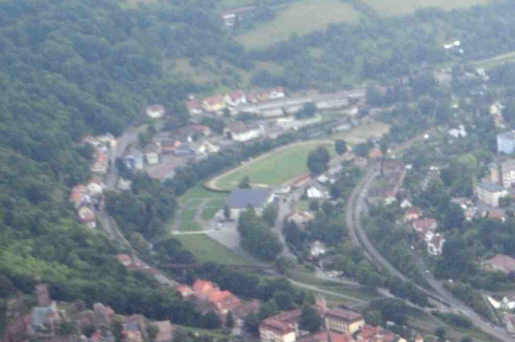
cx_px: 795
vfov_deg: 8.0
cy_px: 562
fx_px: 2386
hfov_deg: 11.7
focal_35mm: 167
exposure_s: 1/250
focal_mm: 28
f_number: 8
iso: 200
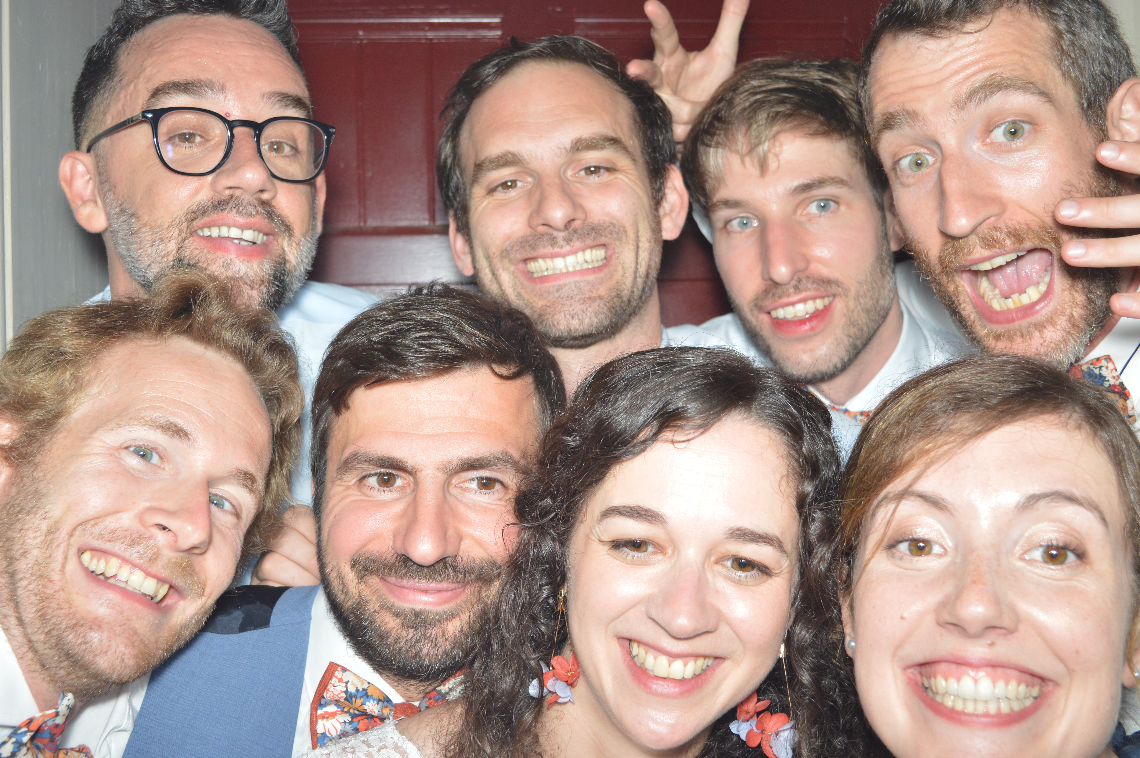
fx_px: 1234
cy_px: 379
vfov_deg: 34.1
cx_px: 570
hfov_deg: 49.6
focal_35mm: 39
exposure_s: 1/100
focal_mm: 26
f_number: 5.6
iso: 400
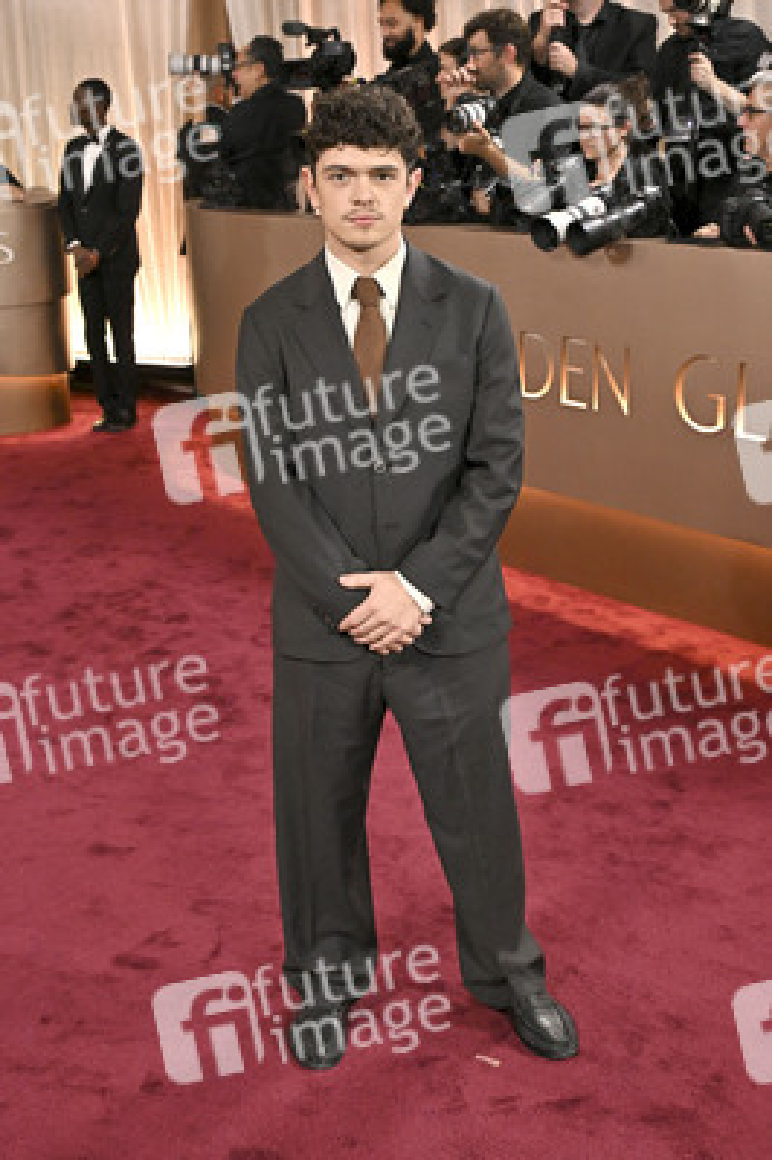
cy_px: 580
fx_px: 1418
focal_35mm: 44
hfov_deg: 30.5
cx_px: 386
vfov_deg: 44.5
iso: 2500
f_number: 5.6
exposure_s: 1/320
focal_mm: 44
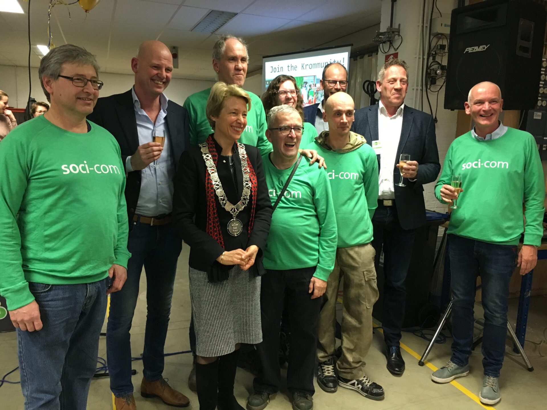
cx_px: 274
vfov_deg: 48.2
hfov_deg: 61.7
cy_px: 205
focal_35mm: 29
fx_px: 458
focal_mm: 4.15
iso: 160
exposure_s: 1/33
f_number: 2.2
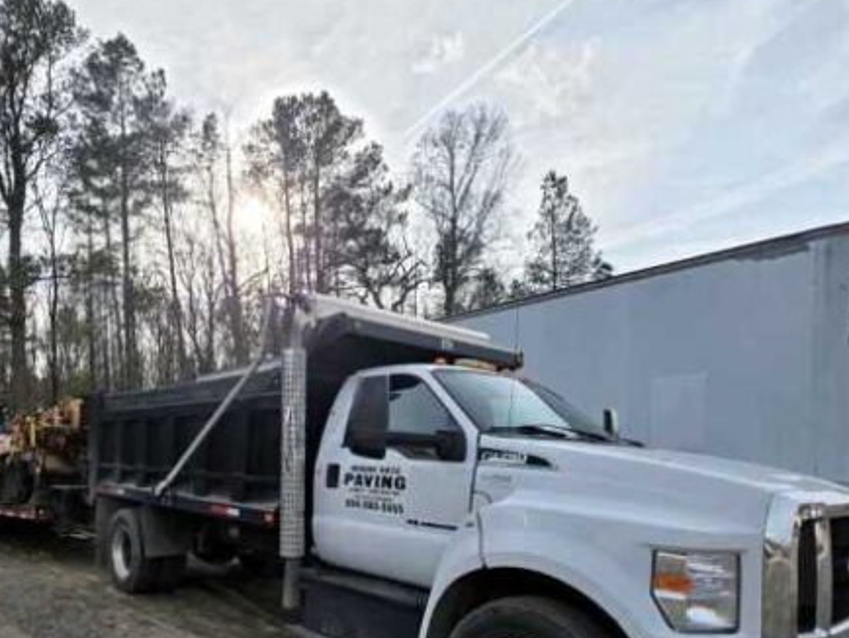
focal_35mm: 23
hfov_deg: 71.9
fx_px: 564
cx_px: 290
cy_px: 472
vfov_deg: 56.3
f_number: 1.9
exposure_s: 1/2443
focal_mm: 2.2
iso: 40
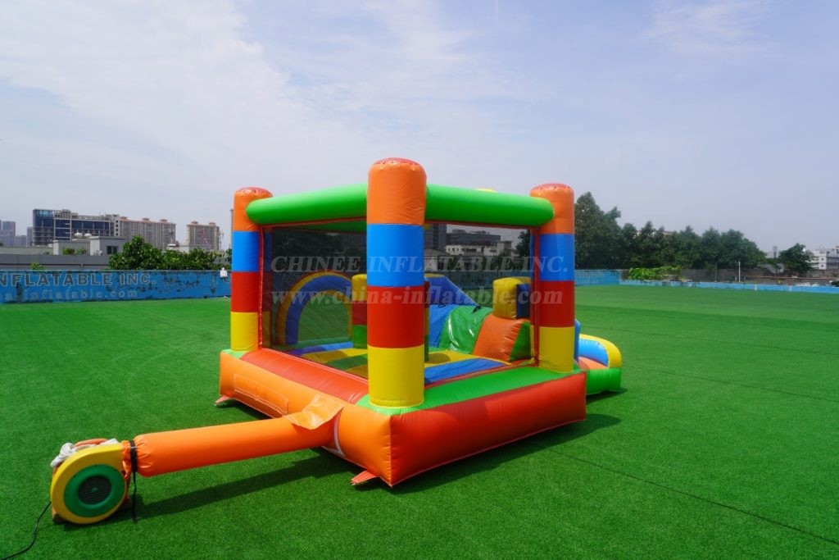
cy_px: 280
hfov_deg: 73.7
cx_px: 420
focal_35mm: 24
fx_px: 559
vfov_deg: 53.1
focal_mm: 16
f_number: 10
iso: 100
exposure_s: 1/200
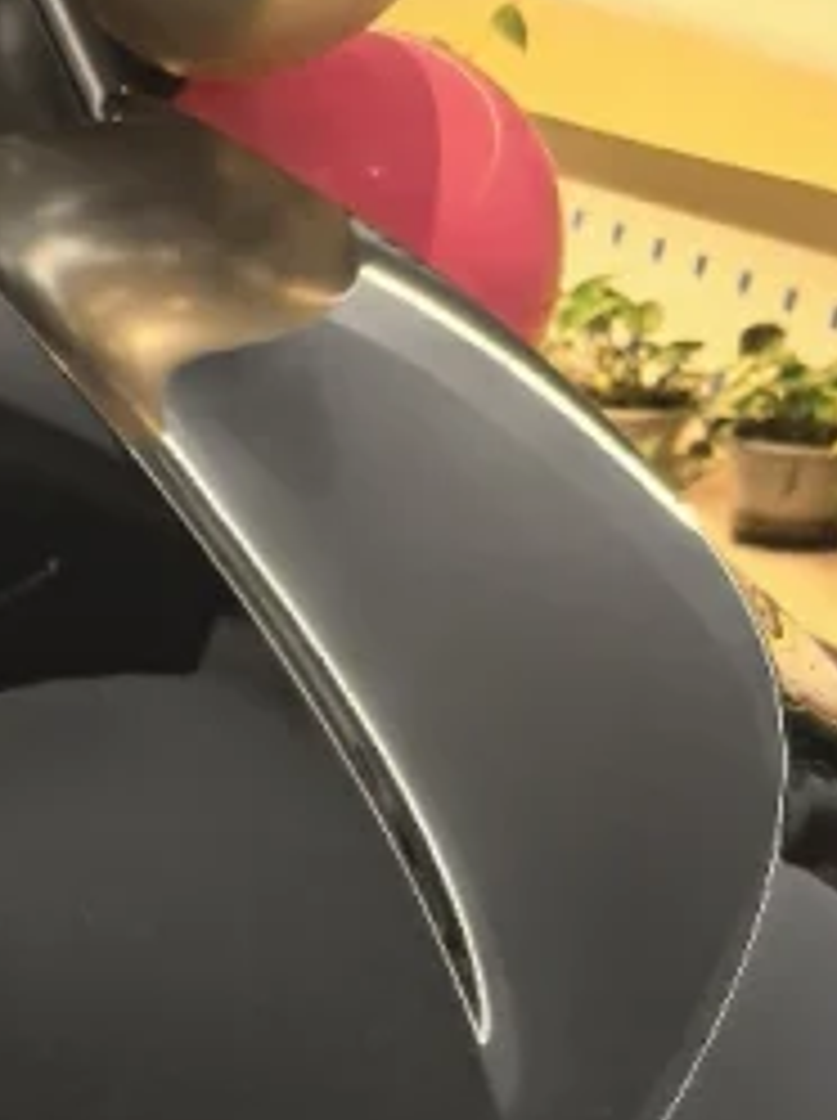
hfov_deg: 9.3
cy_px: 2110
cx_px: -1296
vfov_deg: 12.7
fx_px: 4493
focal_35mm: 139
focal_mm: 8.5
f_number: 1.6
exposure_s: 1/100
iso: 100
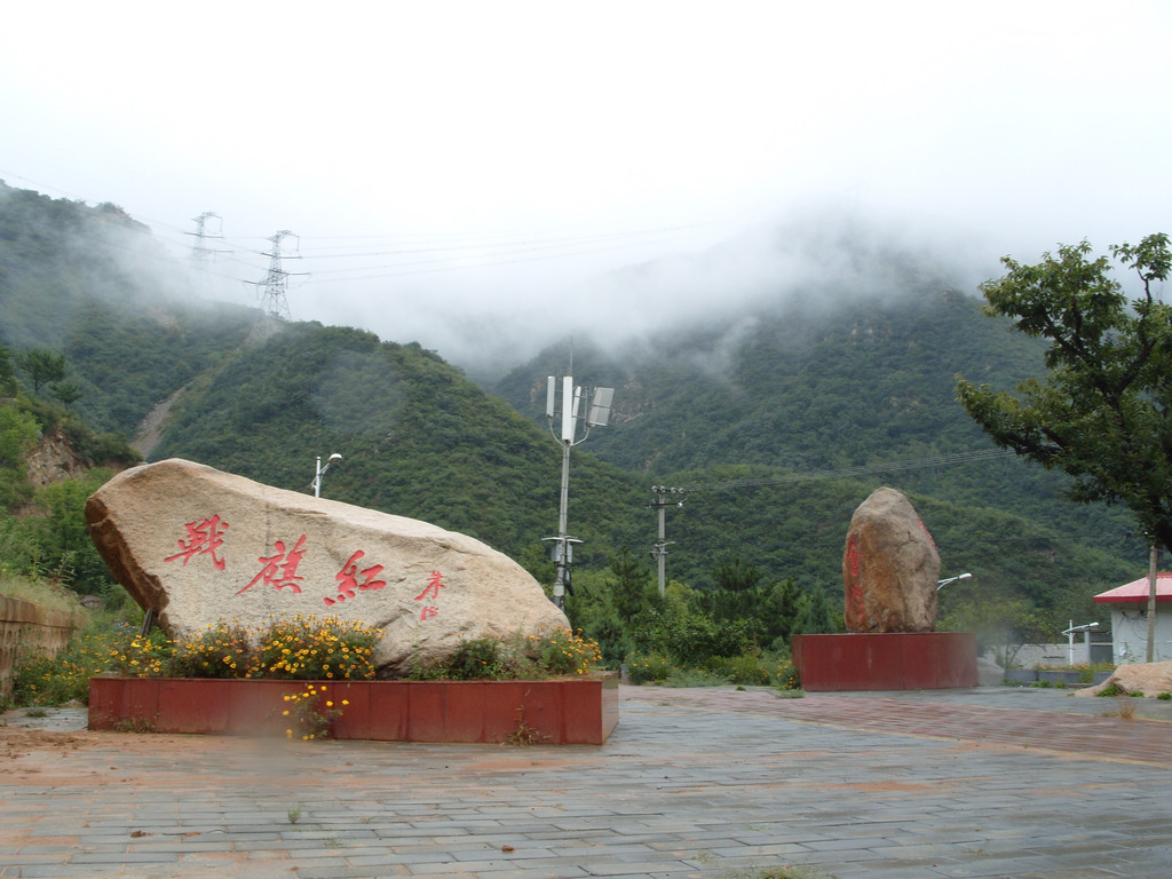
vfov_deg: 40.7
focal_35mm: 35
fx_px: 1185
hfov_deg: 52.6
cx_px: 586
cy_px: 440
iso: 80
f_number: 7.4
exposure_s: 1/45
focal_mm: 7.8
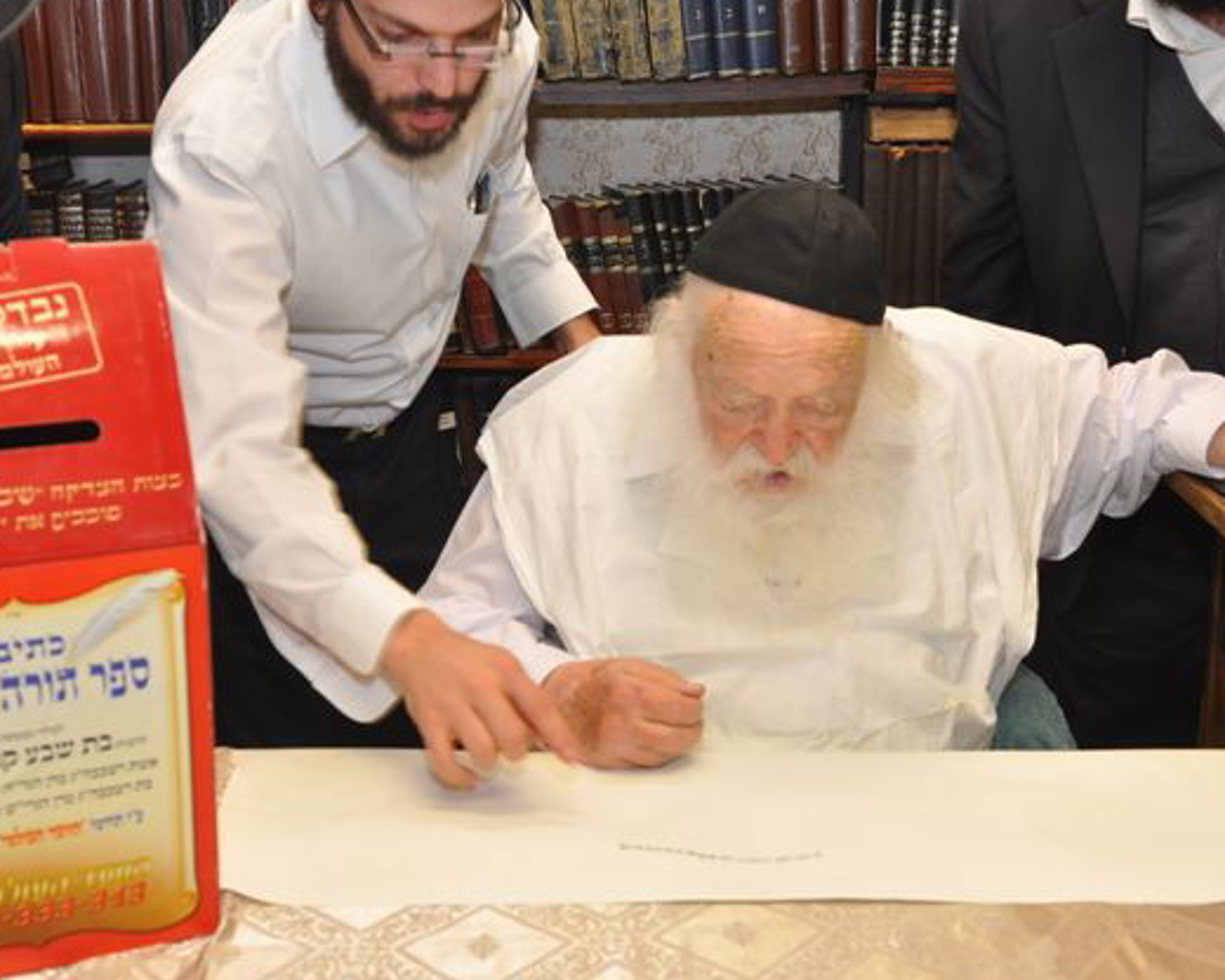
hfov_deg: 41.0
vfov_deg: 33.4
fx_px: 1631
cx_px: 492
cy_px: 484
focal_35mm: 45
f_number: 5.6
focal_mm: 26
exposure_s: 1/60
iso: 200
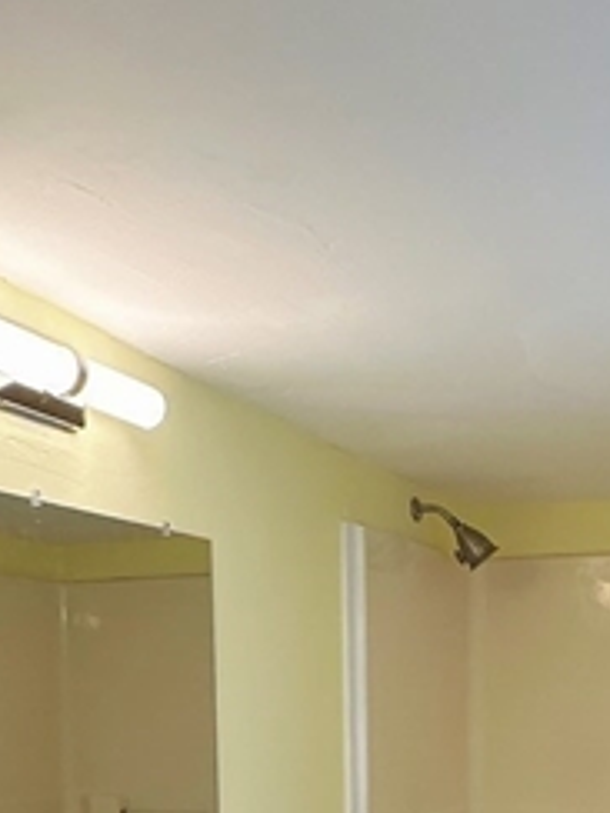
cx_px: 443
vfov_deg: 39.1
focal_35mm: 44
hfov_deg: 32.4
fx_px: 1034
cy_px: 770
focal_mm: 2.22
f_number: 2.2
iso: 100
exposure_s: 1/120
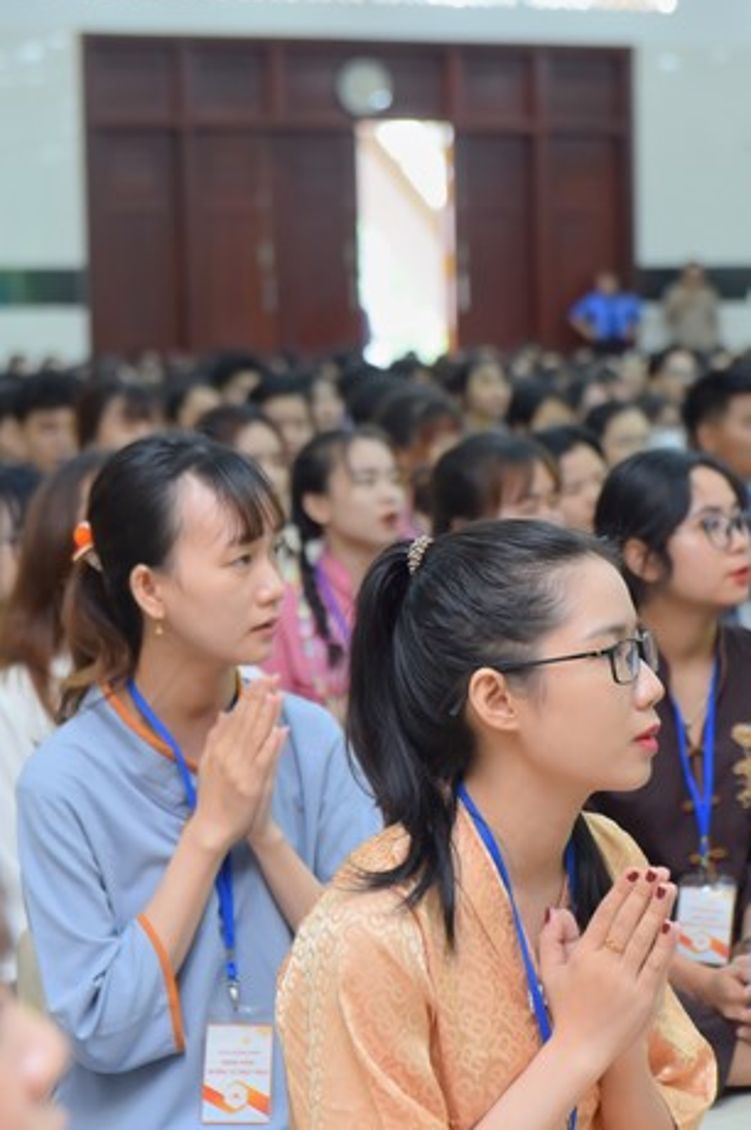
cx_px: 529
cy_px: 651
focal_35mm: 99
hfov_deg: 13.8
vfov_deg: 20.6
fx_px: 3102
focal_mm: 70
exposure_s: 1/60
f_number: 4
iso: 1000
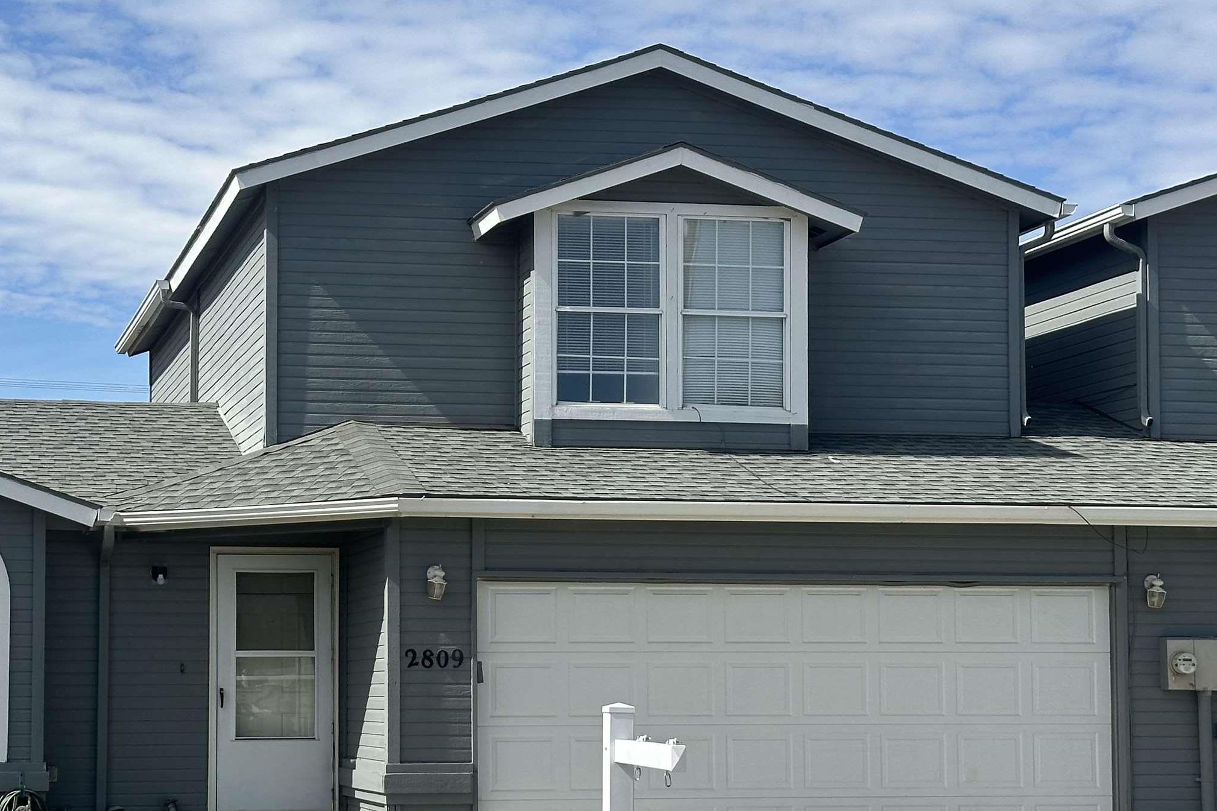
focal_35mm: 76
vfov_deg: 17.9
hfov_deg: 26.5
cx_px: 393
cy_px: 529
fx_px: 2569
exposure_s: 1/4785
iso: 64
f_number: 1.78
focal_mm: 6.86
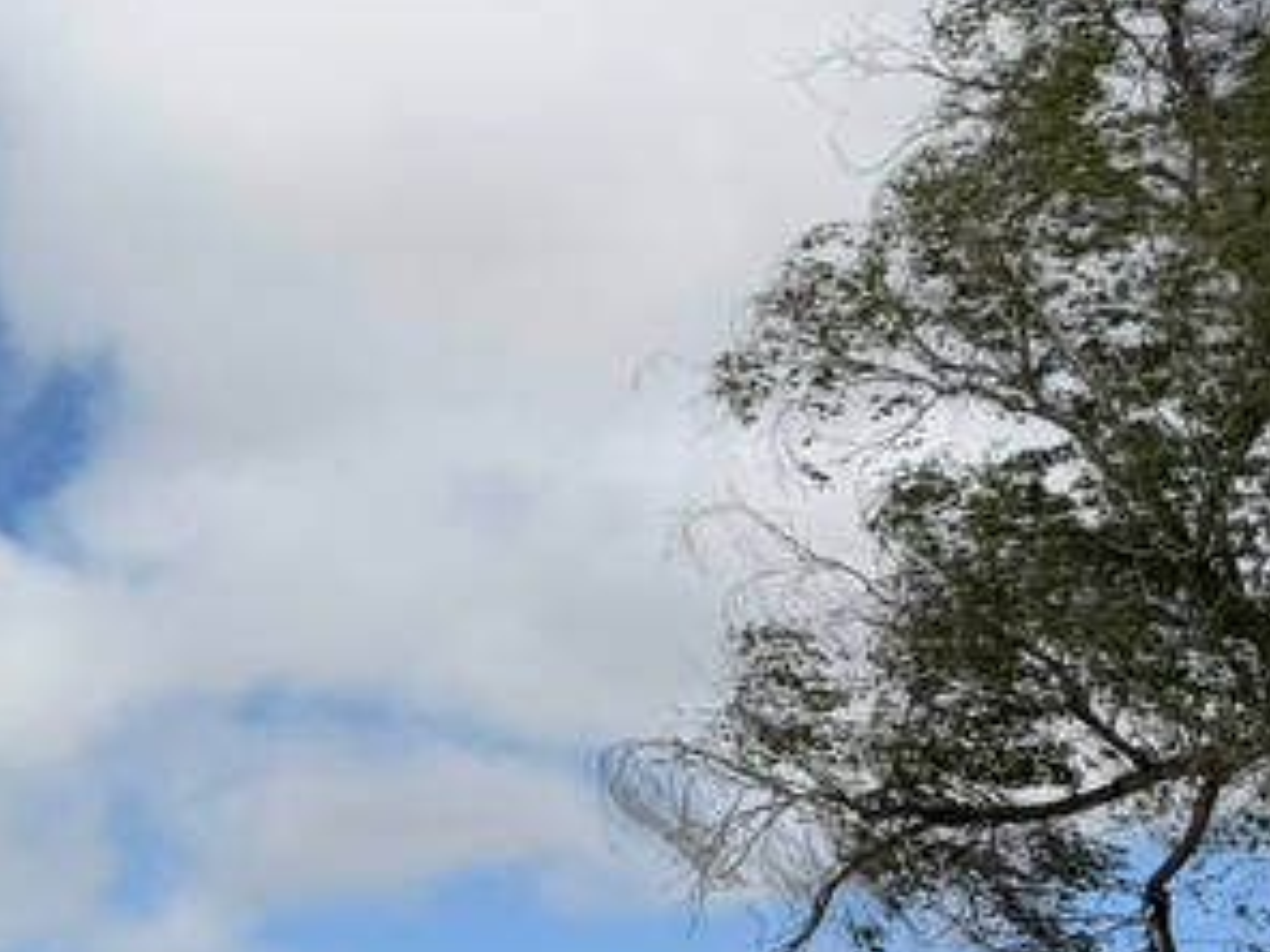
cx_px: -901
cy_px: 1351
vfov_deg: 16.5
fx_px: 3045
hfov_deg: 19.0
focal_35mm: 83
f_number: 1.78
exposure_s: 1/8130
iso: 80
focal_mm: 6.76
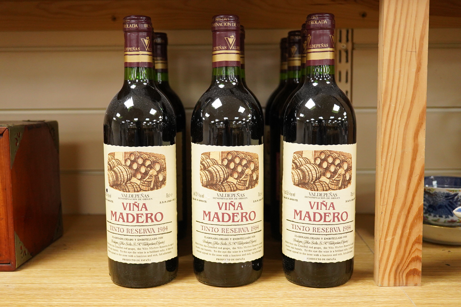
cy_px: 154
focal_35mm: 45
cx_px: 230
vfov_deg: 29.9
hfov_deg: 43.6
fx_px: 576
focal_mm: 30
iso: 2500
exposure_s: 1/250
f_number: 3.5
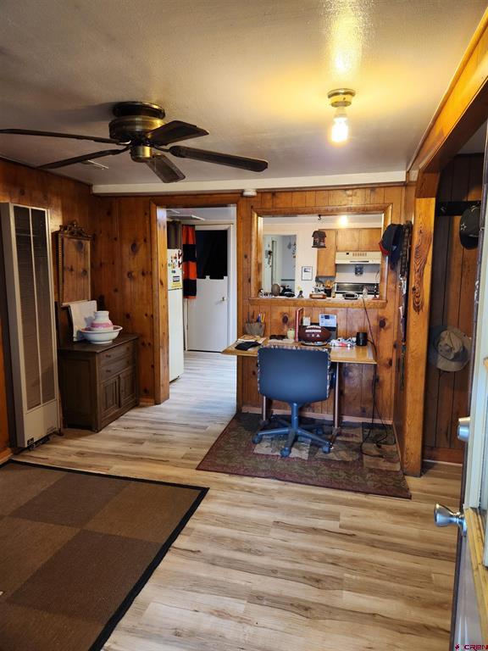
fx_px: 432
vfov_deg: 73.9
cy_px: 326
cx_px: 244
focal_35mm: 23
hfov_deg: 58.9
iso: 320
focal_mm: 5.4
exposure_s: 1/60
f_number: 1.8
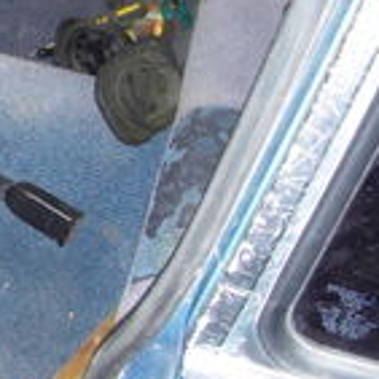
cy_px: 75
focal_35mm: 96
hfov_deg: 15.7
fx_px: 1189
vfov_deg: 17.9
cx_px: -288
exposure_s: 1/40
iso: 120
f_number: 2.8
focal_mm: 4.3
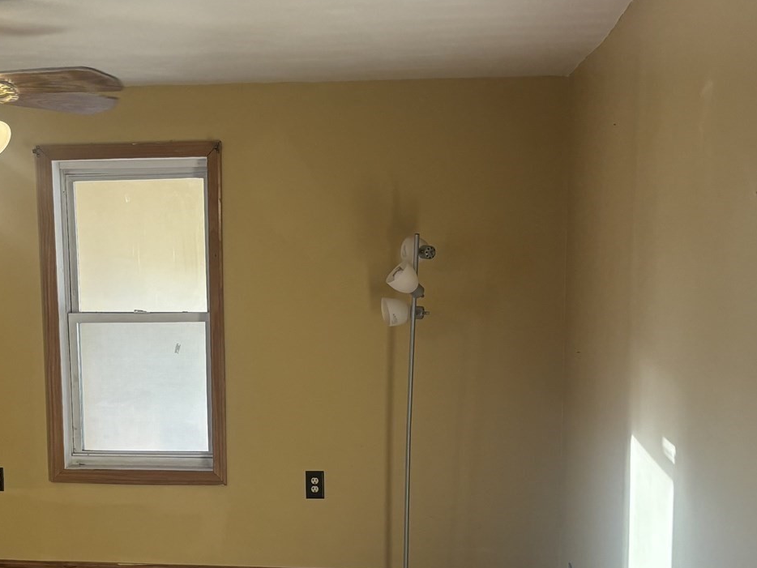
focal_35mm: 57
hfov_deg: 33.4
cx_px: 237
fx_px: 1247
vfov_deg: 25.5
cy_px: 404
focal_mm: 5.96
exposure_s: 1/120
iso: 125
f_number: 1.6
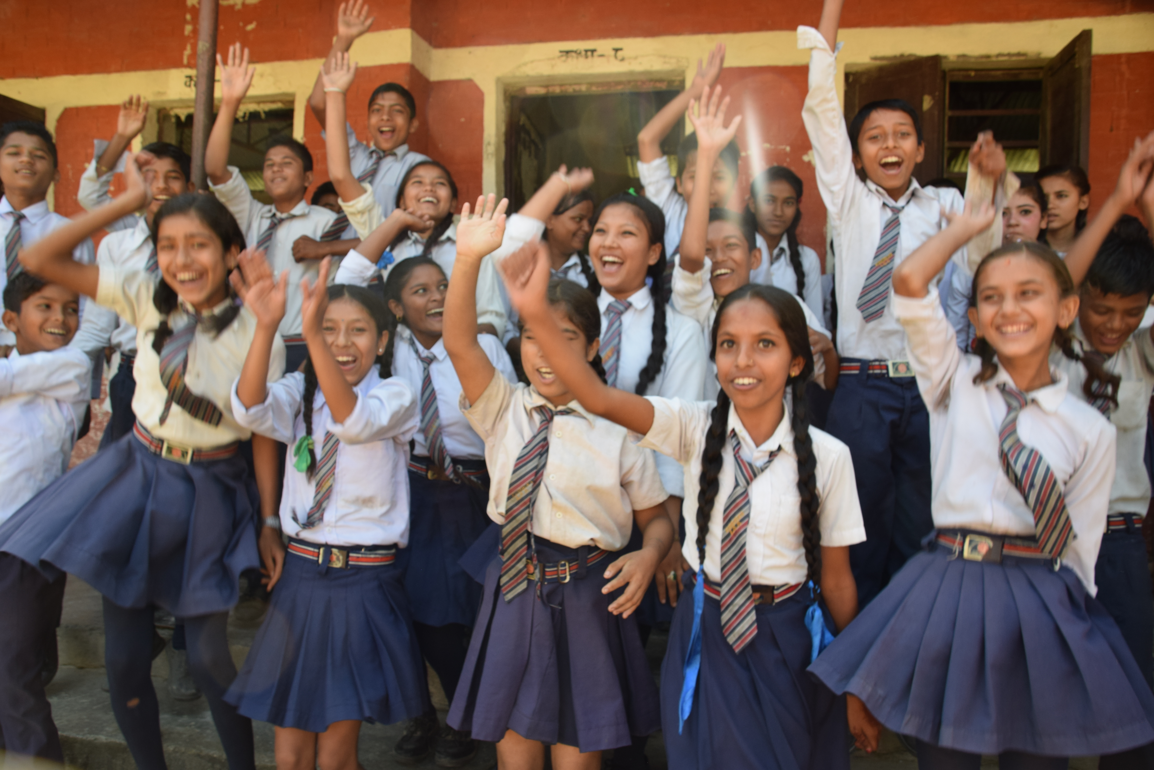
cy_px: 385
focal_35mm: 27
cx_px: 577
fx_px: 865
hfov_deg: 67.4
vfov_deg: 47.9
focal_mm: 18
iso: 400
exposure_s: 1/160
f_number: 6.3
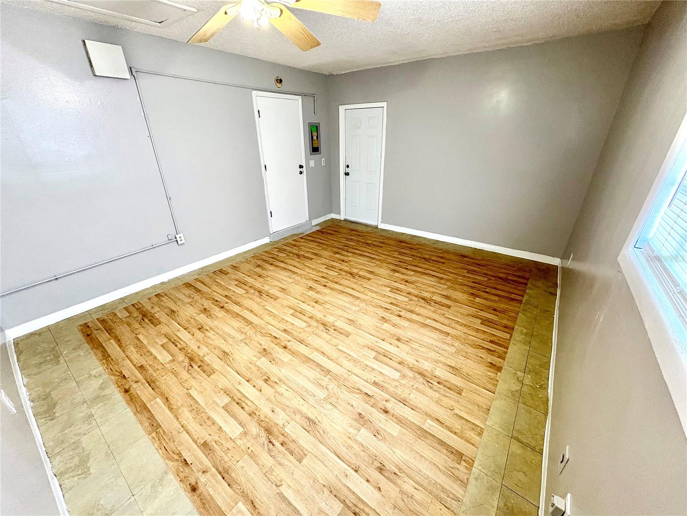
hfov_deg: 102.1
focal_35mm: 14
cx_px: 344
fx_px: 278
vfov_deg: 85.7
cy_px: 258
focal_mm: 2.22
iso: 200
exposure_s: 1/60
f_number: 2.2
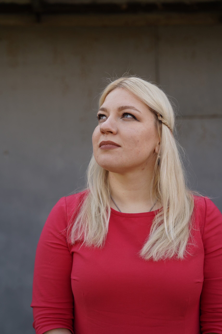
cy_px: 167
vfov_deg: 33.4
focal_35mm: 60
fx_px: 555
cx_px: 111
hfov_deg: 22.6
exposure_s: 1/320
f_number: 2.8
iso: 100
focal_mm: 60
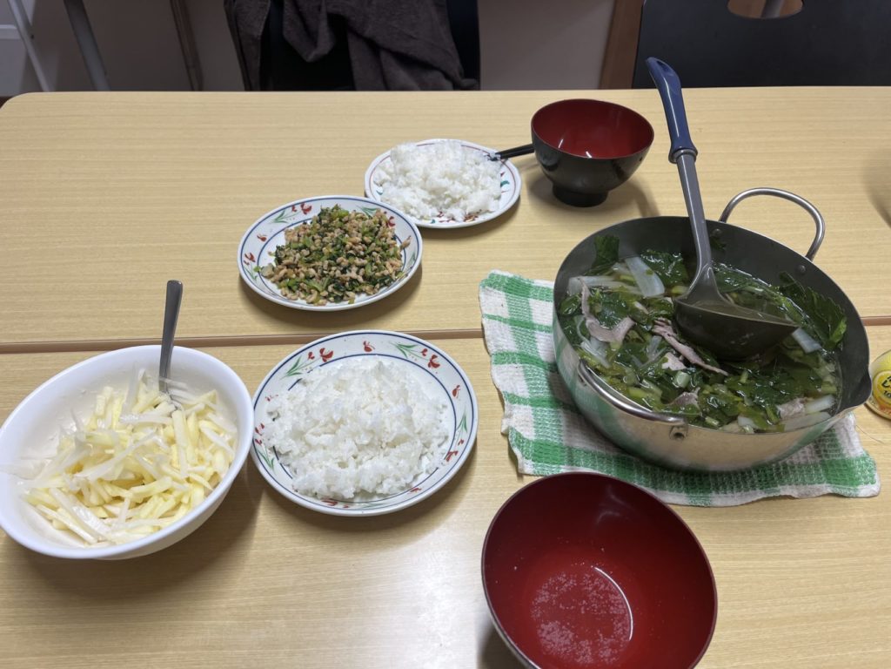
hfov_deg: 67.3
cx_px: 446
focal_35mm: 26
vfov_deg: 53.1
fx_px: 669
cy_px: 334
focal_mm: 5.1
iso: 80
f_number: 1.6
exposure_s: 1/121
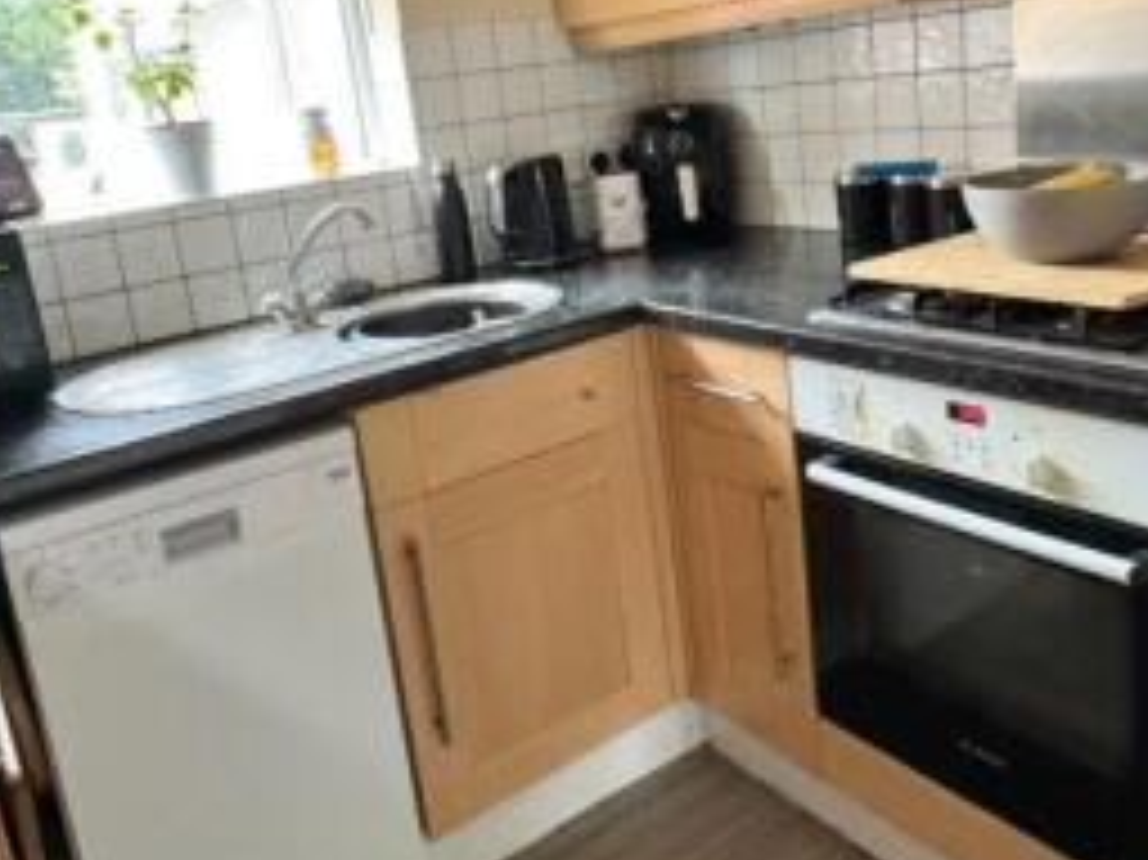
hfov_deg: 56.8
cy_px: 308
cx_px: 601
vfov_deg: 43.7
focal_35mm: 32
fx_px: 1061
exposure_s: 1/60
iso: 500
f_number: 2.2
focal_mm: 2.22
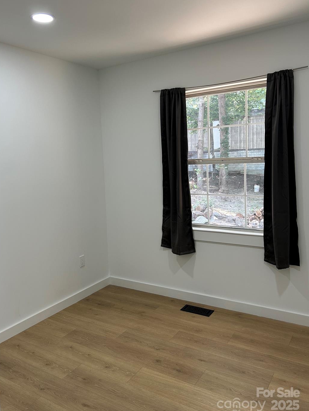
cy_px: 190
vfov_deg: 61.6
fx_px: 345
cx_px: 140
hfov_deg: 48.2
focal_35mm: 29
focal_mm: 5.7
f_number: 1.5
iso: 80
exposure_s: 1/120
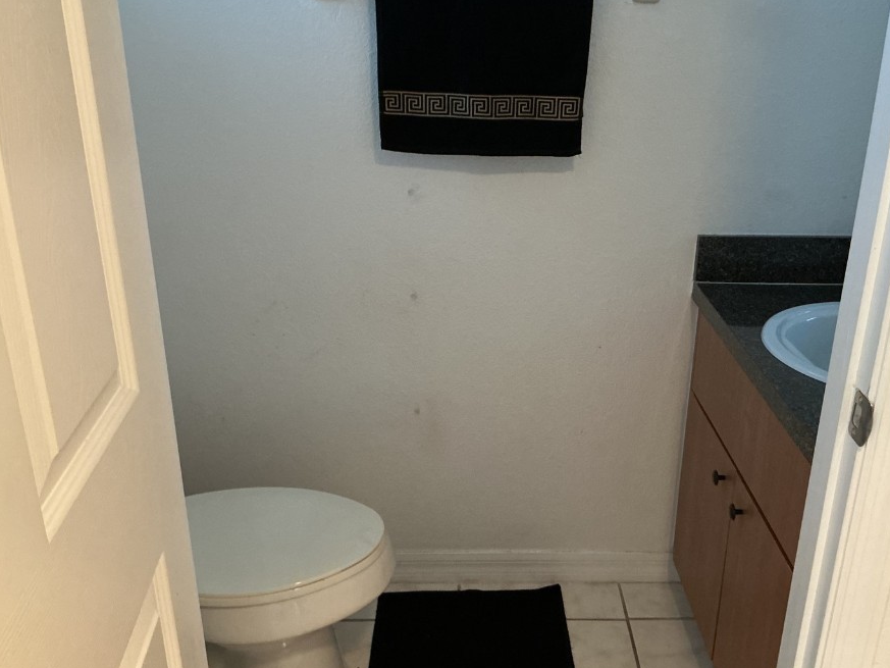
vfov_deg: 41.8
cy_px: 355
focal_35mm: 34
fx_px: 874
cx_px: 502
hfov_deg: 53.8
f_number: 1.8
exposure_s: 1/30
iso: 250
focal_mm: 3
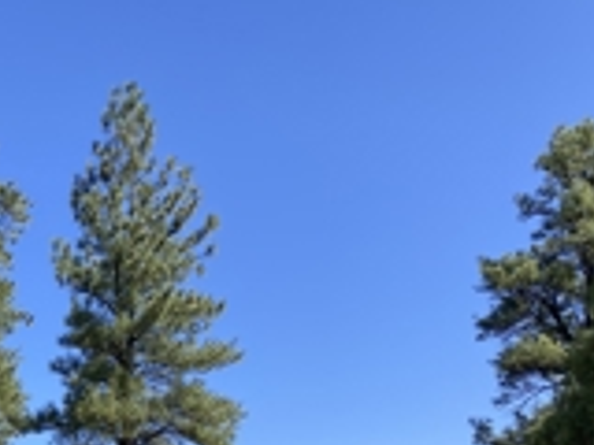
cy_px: 549
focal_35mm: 70
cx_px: 56
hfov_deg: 26.8
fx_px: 1201
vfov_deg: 19.6
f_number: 1.8
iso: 20
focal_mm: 3.99
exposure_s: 1/1080
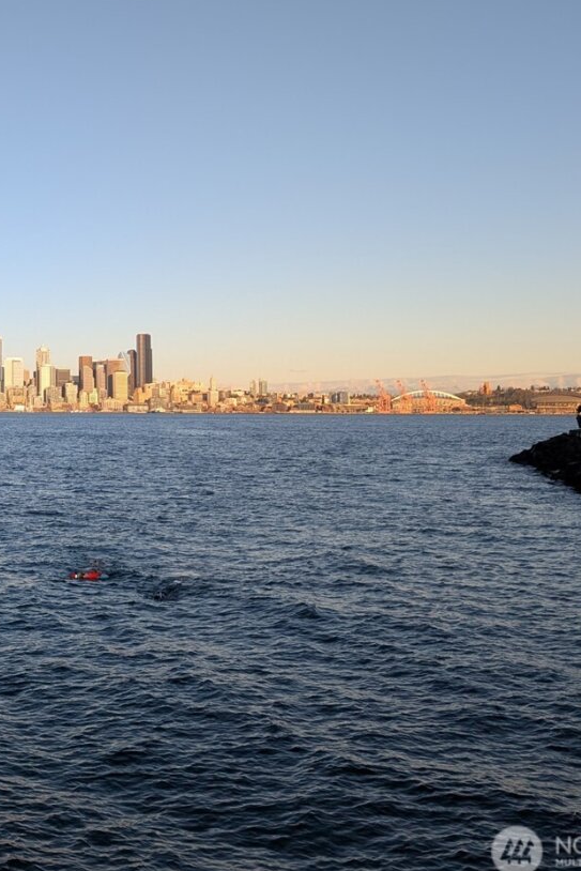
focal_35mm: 43
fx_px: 1040
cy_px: 325
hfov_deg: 29.0
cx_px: -14
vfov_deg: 45.0
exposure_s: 1/623
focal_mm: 6.9
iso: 21
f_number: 1.68
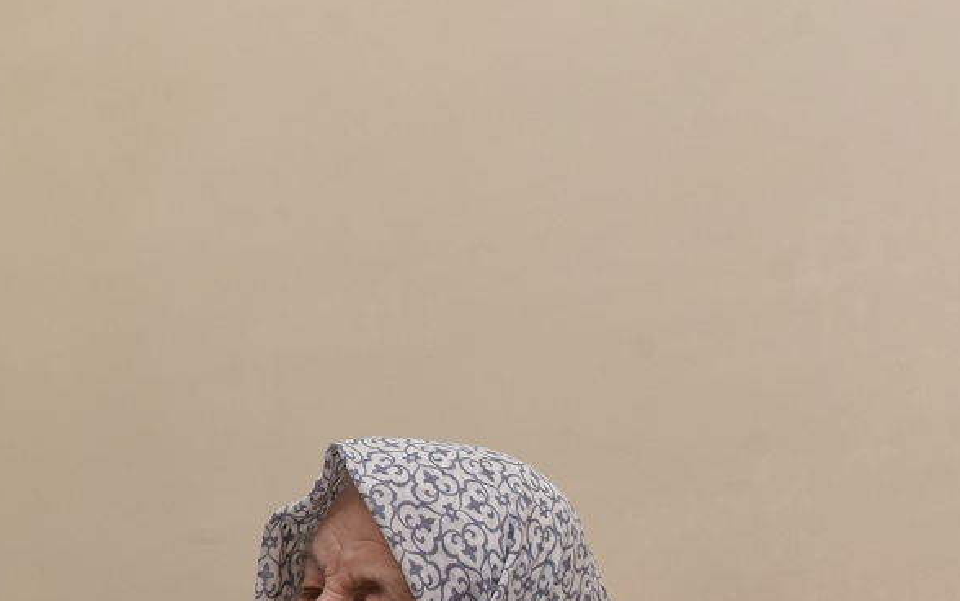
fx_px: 3062
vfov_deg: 11.2
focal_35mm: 117
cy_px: 470
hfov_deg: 17.2
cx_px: -129
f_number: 7.1
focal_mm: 45
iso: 1000
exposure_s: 1/60
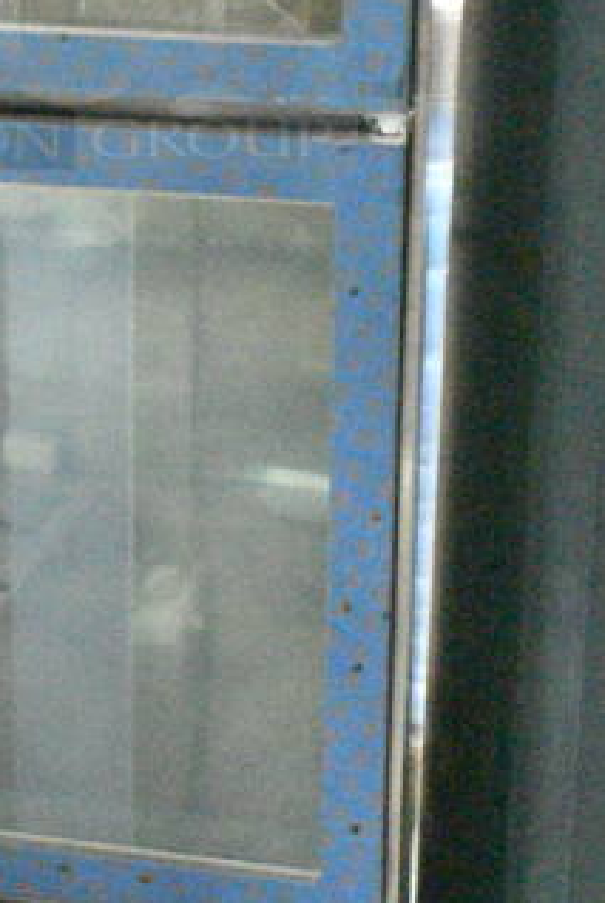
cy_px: 21
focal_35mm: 86
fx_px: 2161
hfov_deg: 15.7
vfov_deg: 22.8
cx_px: 43
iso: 25600
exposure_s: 1/250
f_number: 8
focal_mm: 20
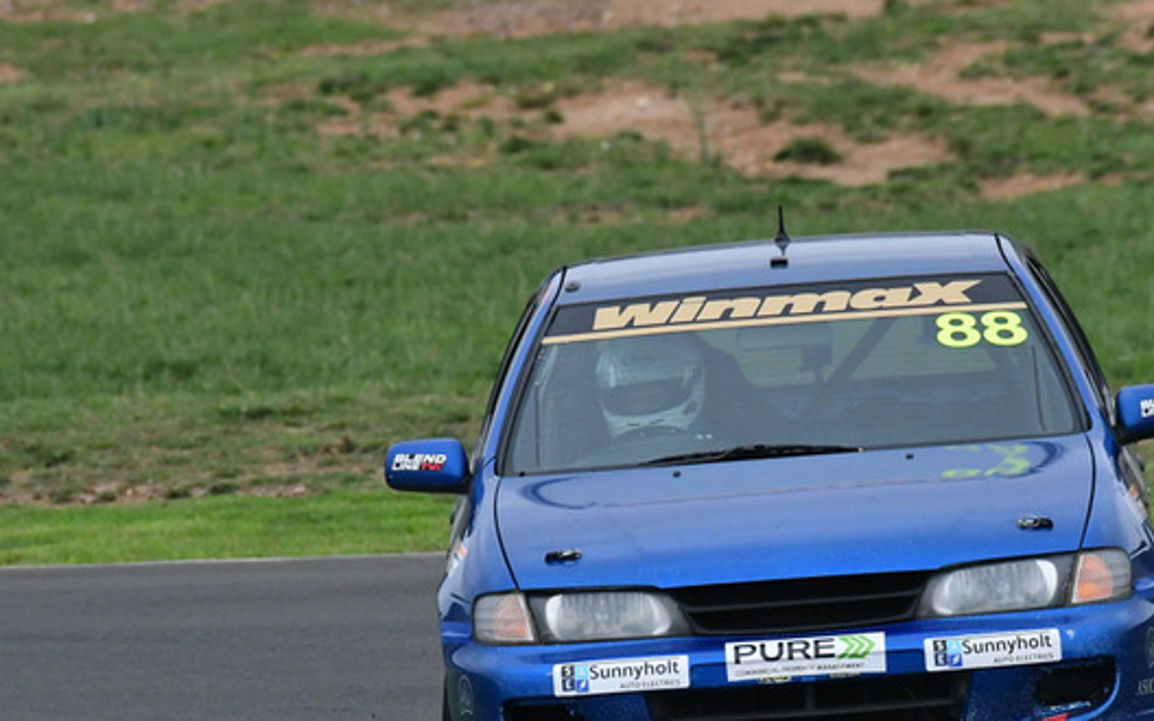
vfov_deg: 1.3
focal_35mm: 1042
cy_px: 494
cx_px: 686
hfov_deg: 2.0
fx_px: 32771
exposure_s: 1/640
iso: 2500
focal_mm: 450
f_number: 10
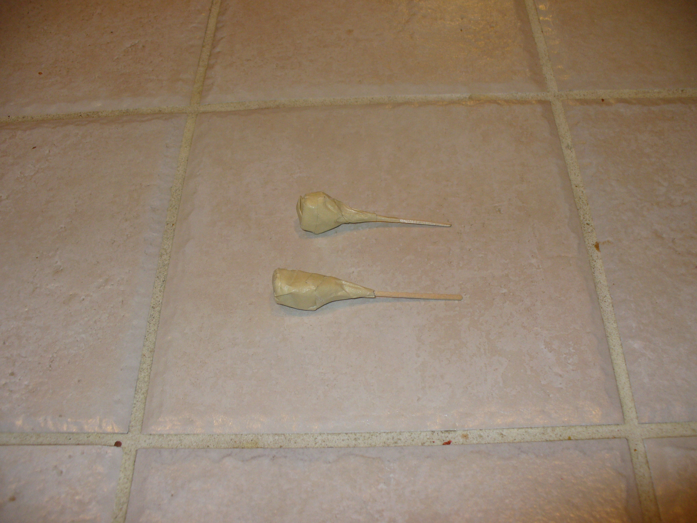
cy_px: 262
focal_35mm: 37
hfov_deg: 50.1
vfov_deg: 38.7
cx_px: 348
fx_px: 745
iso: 100
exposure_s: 1/30
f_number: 2.8
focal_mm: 6.1
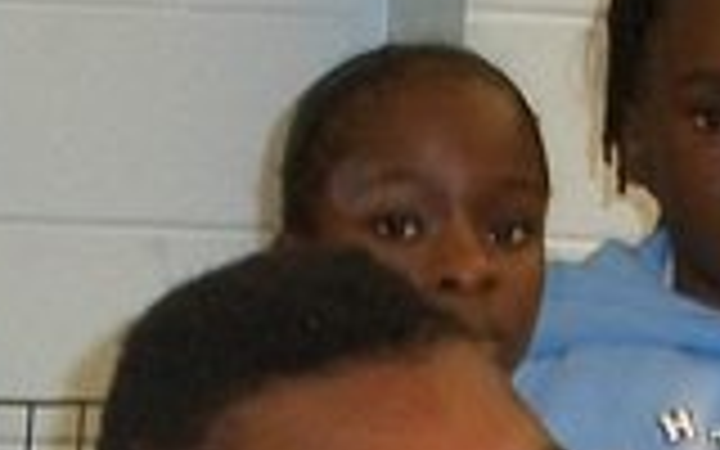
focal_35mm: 237
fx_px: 4650
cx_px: 9
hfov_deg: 8.8
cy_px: 1134
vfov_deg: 5.3
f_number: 3.1
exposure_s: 1/30
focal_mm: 6.3
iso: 200
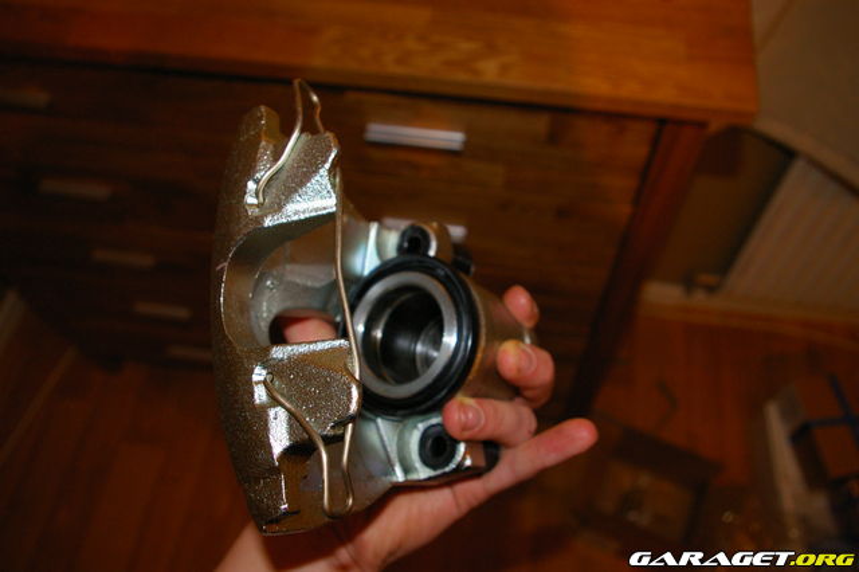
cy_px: 286
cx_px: 430
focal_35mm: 32
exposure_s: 1/30
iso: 800
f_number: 5.6
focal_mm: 21
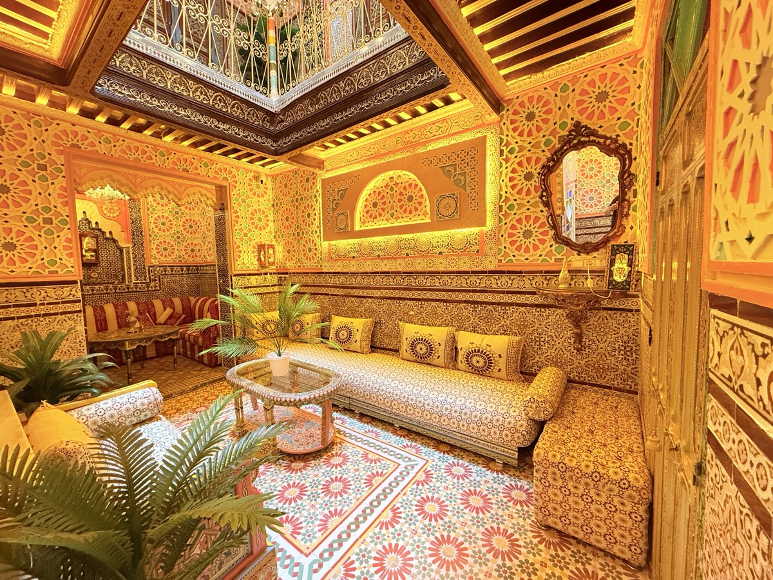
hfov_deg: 102.1
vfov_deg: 85.7
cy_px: 290
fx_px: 313
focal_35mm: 14
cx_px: 386
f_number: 2.2
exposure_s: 1/50
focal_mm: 2.22
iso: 400
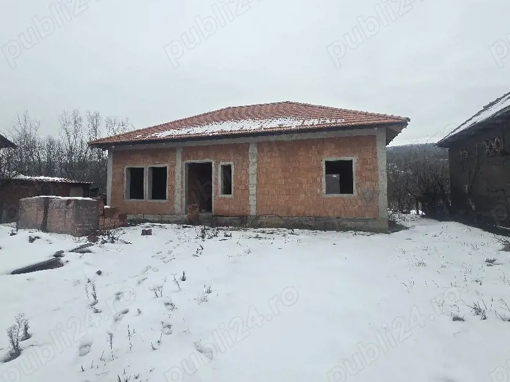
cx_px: 272
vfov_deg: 78.0
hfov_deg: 94.4
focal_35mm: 16
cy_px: 178
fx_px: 236
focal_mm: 2.2
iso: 50
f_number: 2.2
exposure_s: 1/435
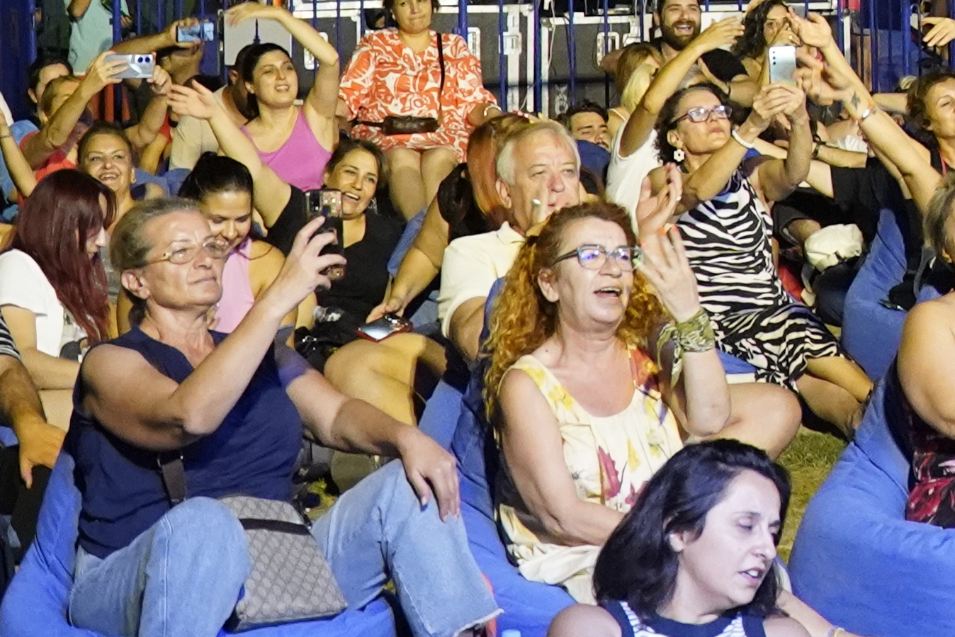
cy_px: -171
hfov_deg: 17.5
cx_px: 1328
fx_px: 2865
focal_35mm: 108
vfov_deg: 12.3
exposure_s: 1/100
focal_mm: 25
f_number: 4
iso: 6400
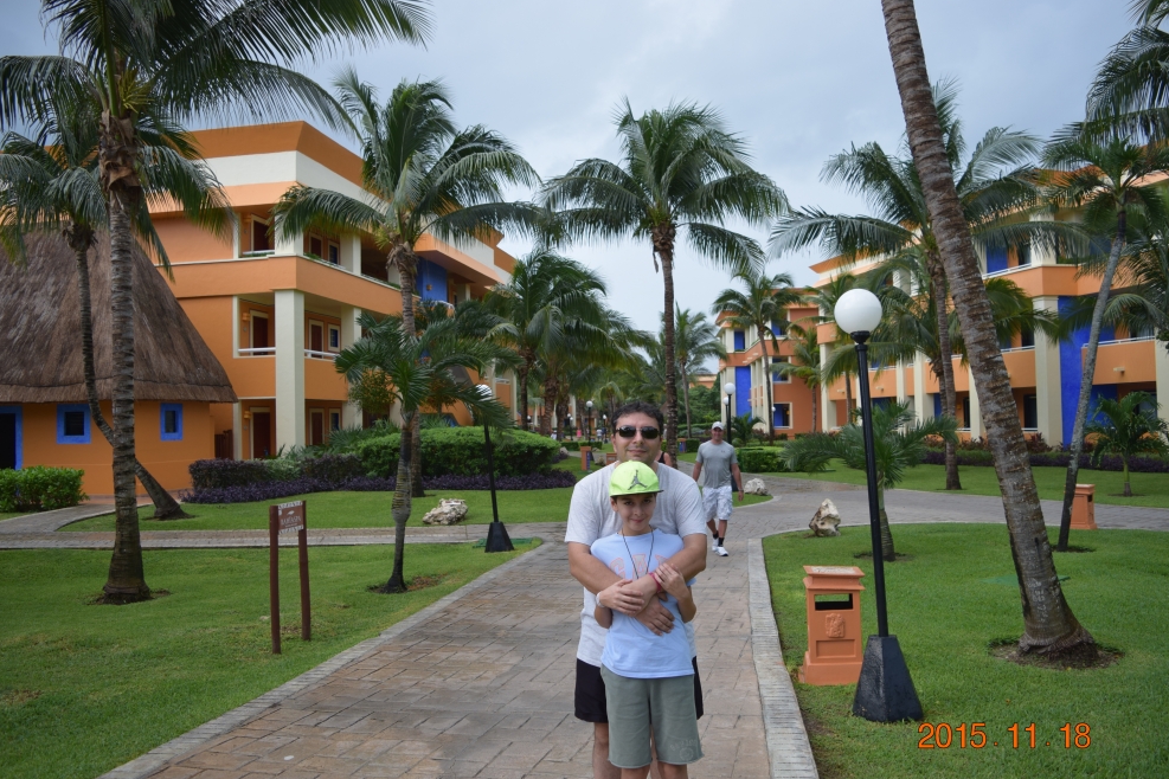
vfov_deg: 46.4
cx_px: 599
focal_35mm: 28
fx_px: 909
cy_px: 393
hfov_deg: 65.5
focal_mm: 18
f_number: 3.5
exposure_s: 1/1250
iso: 200
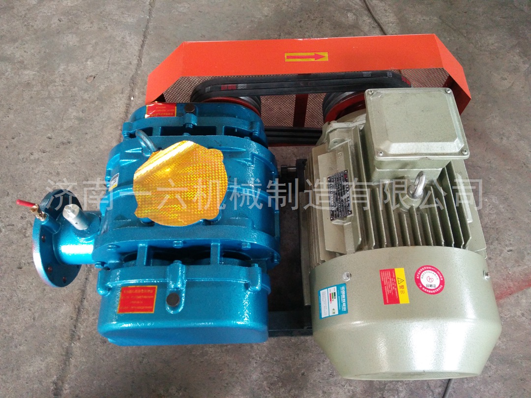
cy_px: 199
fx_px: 322
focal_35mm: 21
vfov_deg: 63.4
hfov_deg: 79.0
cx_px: 266
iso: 291
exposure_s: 1/33.3
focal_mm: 3.66
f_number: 2.2
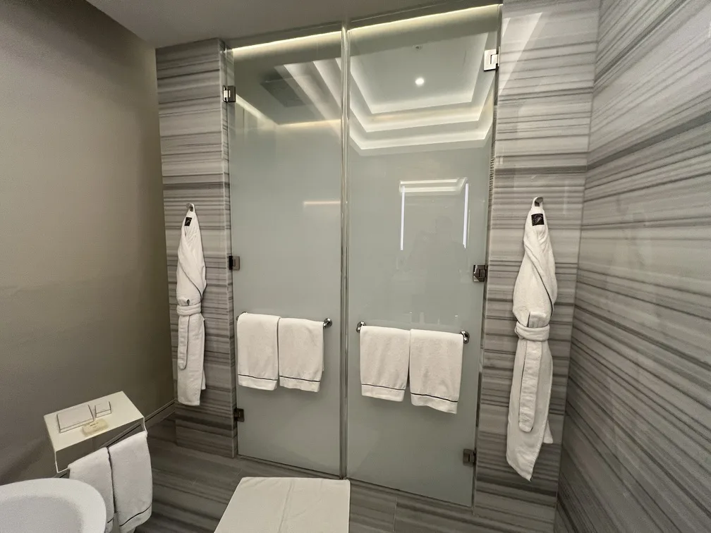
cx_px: 356
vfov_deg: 89.9
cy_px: 266
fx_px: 267
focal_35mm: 13
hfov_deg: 106.2
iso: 160
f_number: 1.8
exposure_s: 1/102
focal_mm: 1.57
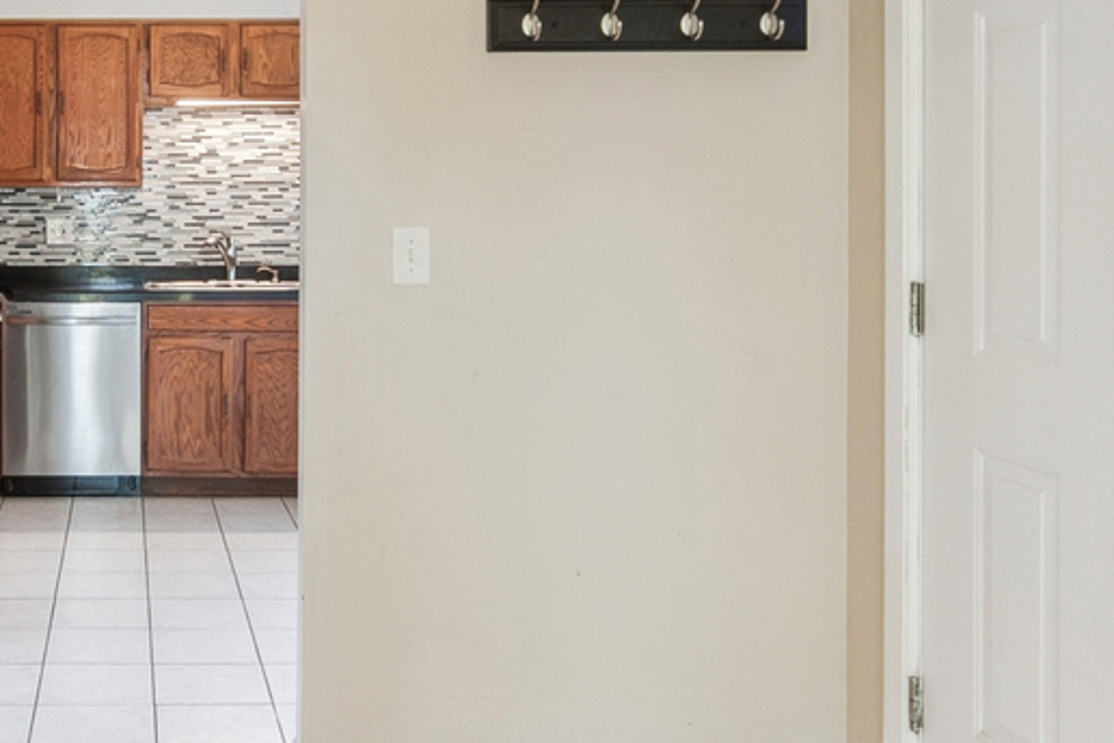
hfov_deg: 41.5
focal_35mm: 44
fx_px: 1361
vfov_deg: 30.1
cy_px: 210
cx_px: 144
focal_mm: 14
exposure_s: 1/30
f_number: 8
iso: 320
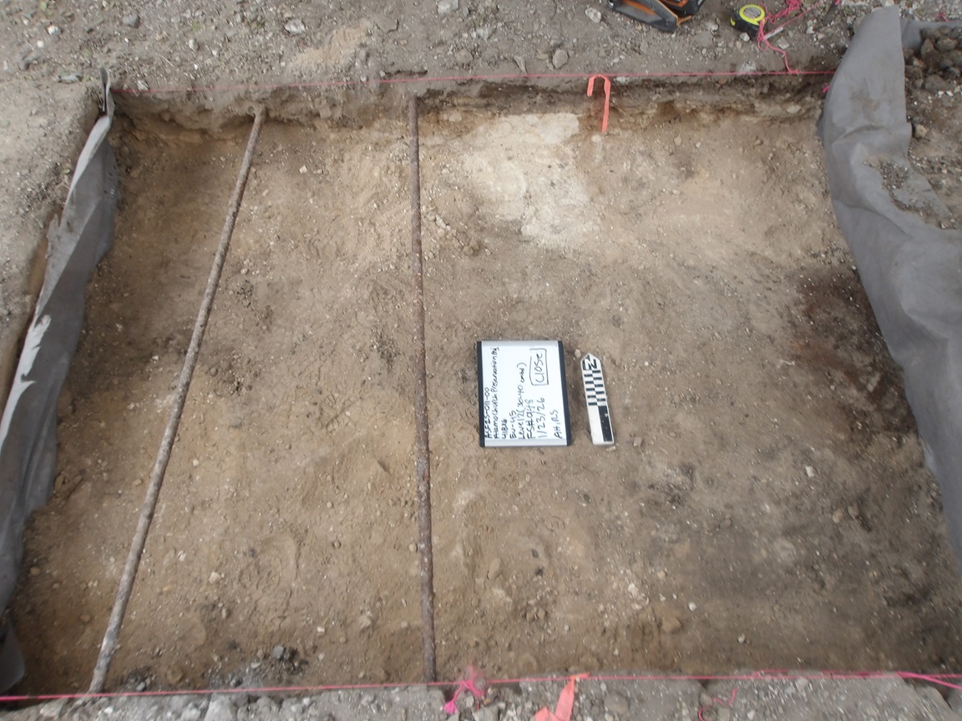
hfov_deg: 65.3
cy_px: 360
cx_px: 481
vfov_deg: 51.4
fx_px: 750
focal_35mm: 27
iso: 107
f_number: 3
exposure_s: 1/60
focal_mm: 4.9
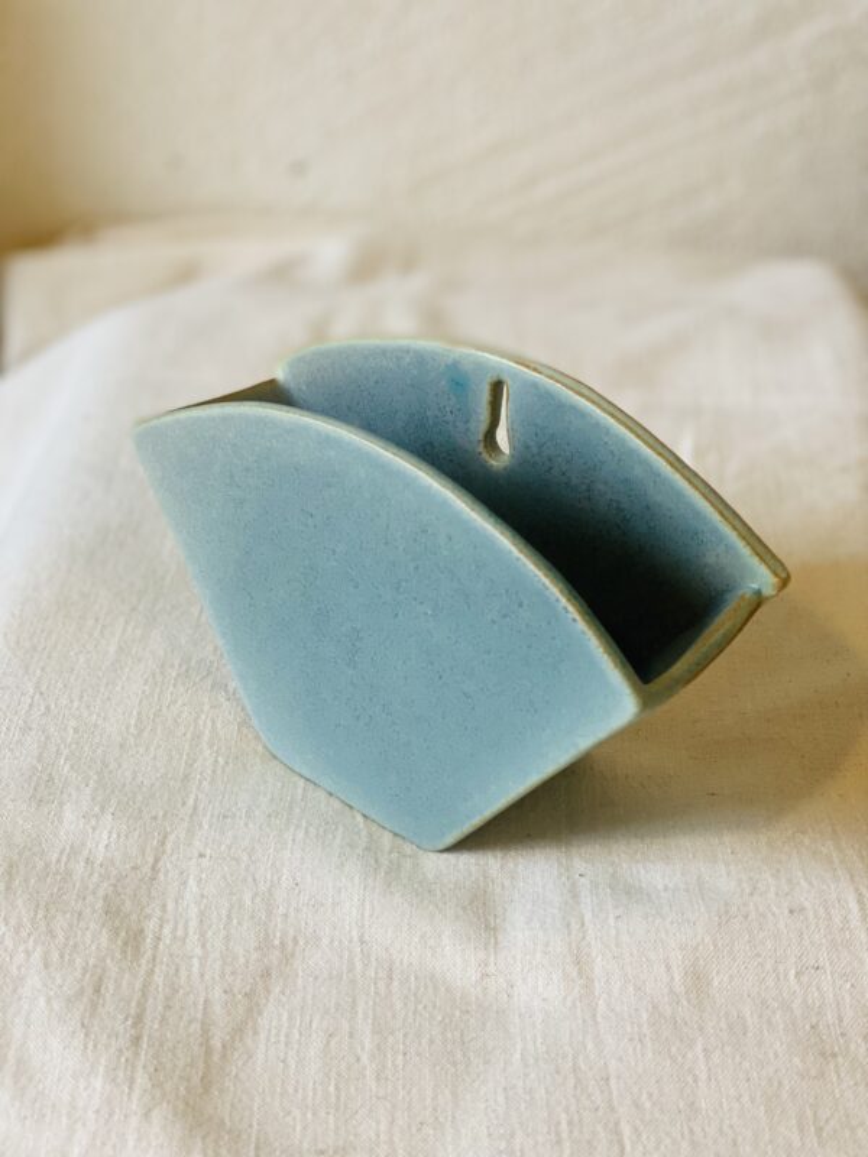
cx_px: 434
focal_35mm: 52
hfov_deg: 28.0
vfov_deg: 36.8
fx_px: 1739
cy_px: 578
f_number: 2
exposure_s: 1/100
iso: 250
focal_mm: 6
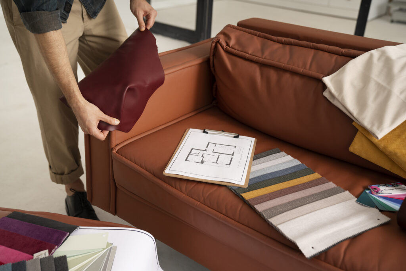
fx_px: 474
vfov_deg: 31.9
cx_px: 203
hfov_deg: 46.4
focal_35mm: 42
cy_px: 136
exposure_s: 1/160
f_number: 3.5
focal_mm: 42
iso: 400
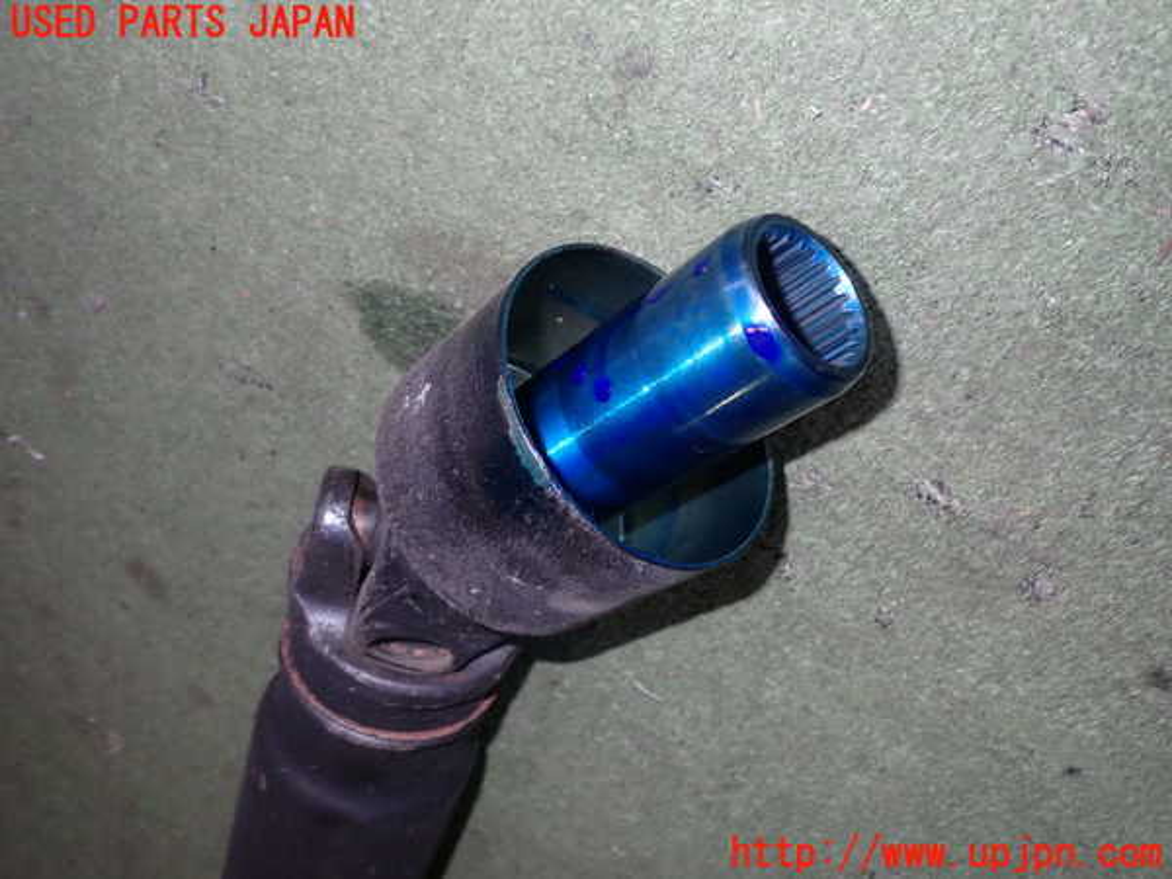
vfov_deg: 46.8
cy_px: 440
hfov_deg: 60.0
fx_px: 1016
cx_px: 586
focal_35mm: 30
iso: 200
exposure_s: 1/30
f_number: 6.3
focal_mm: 5.4
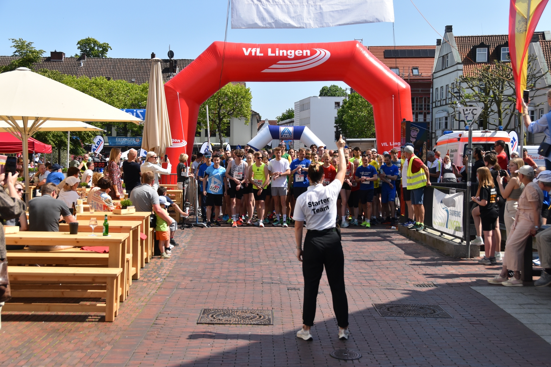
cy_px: 184
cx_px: 276
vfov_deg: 25.1
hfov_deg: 36.9
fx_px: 827
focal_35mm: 54
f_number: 6.3
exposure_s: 1/1600
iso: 400
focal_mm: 36
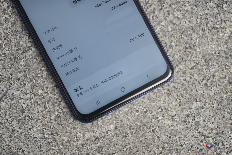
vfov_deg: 6.9
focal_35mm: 200
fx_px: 1289
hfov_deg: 10.3
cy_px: 78
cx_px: 116
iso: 160
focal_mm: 200
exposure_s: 1/200
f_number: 2.8
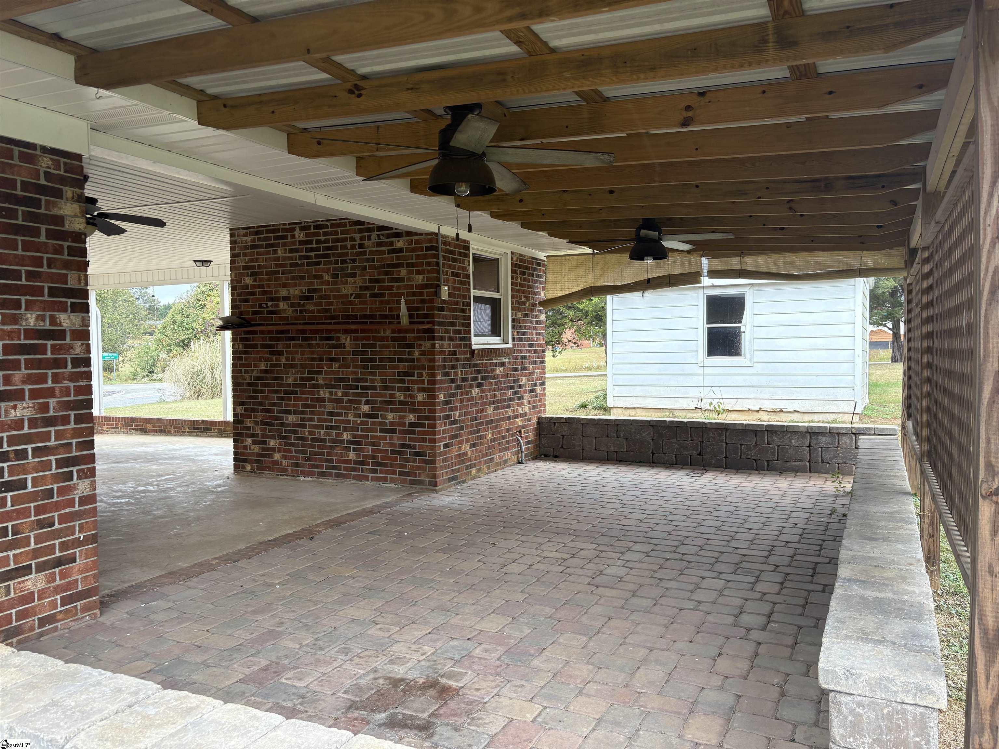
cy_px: 374
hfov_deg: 67.3
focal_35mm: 26
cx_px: 500
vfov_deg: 53.1
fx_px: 750
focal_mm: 5.96
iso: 80
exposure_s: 1/136
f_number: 1.6
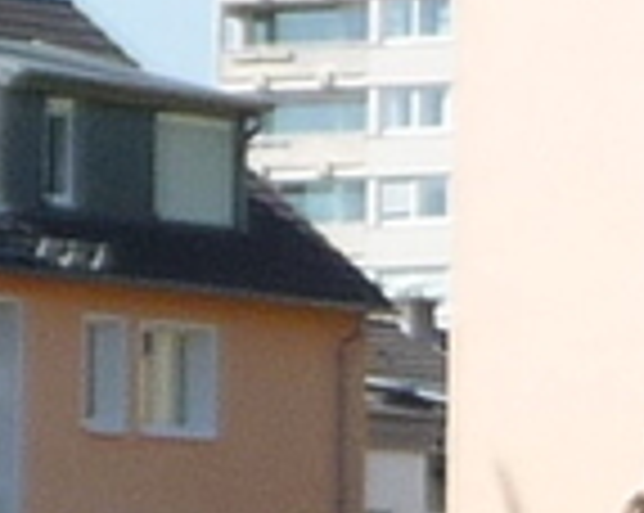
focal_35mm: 420
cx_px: 1982
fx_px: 7994
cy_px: 68
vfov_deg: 3.7
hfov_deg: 4.4
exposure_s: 1/640
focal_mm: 6
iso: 100
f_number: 3.7
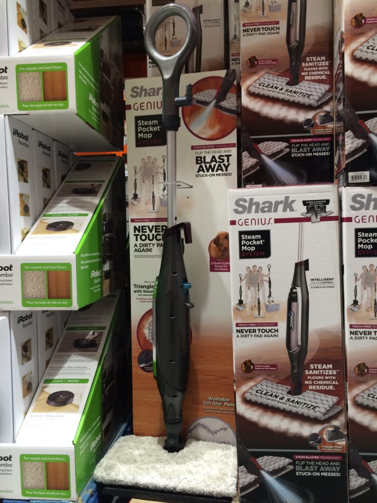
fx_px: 421
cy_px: 252
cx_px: 188
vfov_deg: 61.7
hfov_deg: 48.2
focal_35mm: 29
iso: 160
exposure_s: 1/30
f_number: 2.2
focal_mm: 4.15
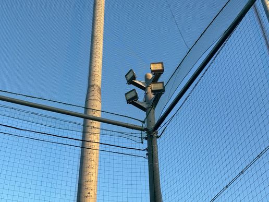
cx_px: 134
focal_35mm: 52
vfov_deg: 28.0
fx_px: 404
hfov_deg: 36.8
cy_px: 101
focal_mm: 5.96
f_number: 1.6
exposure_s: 1/515
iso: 32
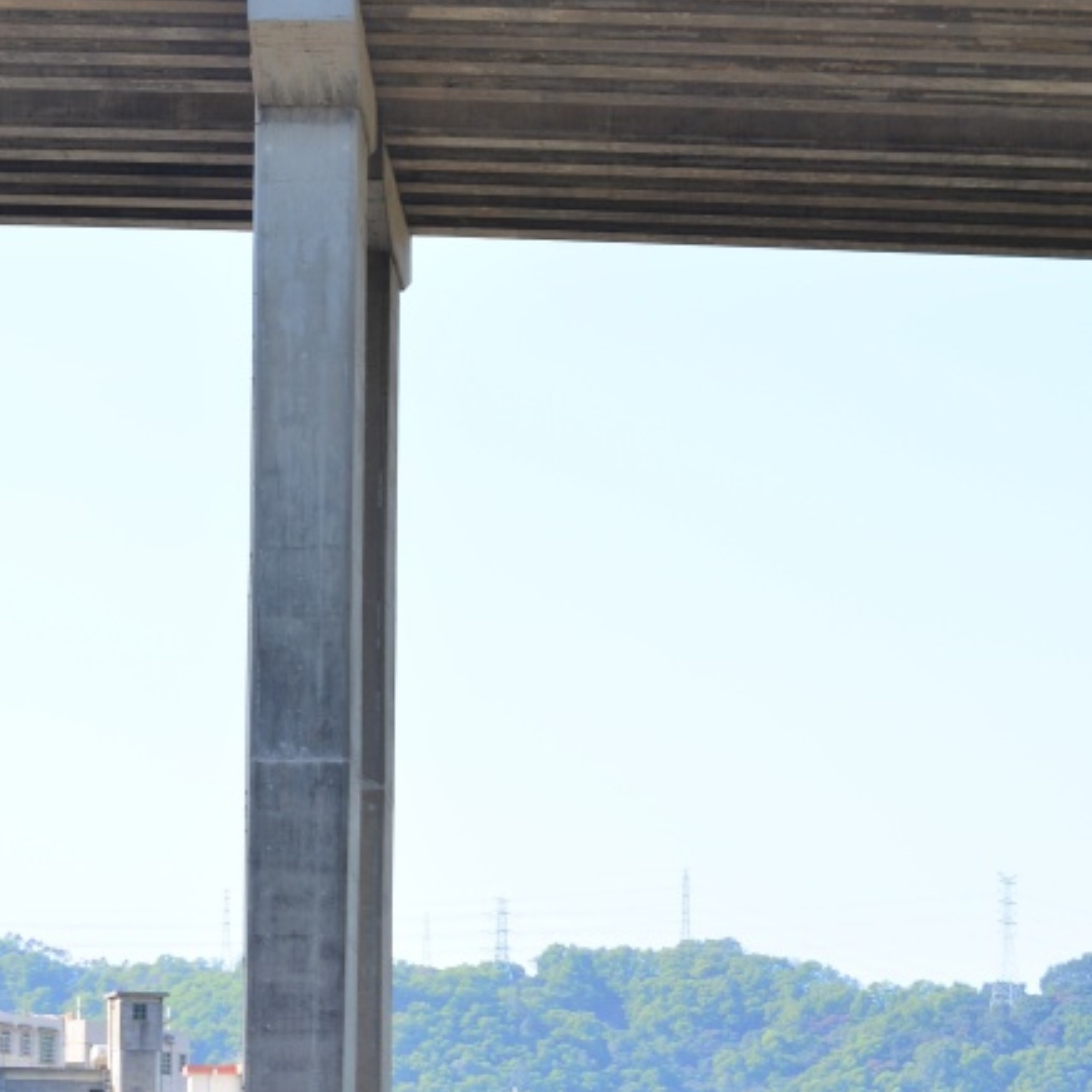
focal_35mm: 175
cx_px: 137
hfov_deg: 9.9
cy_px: 1070
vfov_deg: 9.9
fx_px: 6246
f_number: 7.1
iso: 100
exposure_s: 1/200
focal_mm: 50
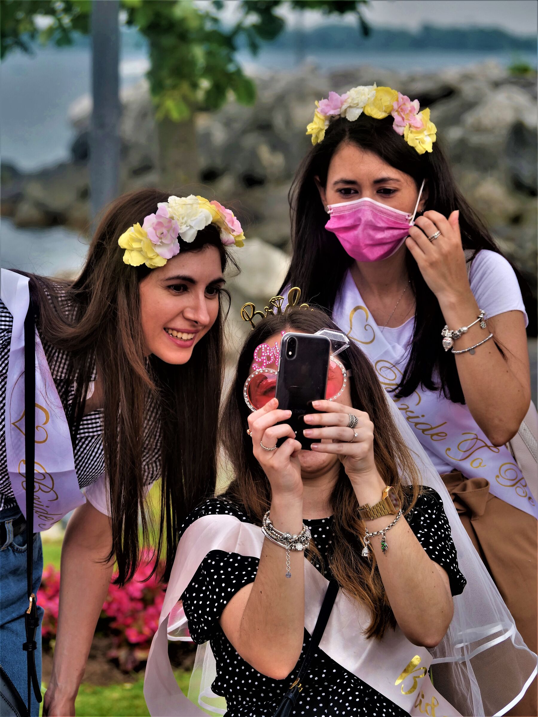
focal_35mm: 200
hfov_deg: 7.4
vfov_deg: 9.9
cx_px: 269
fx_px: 4145
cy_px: 358
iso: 200
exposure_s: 1/250
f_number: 5.6
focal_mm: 100
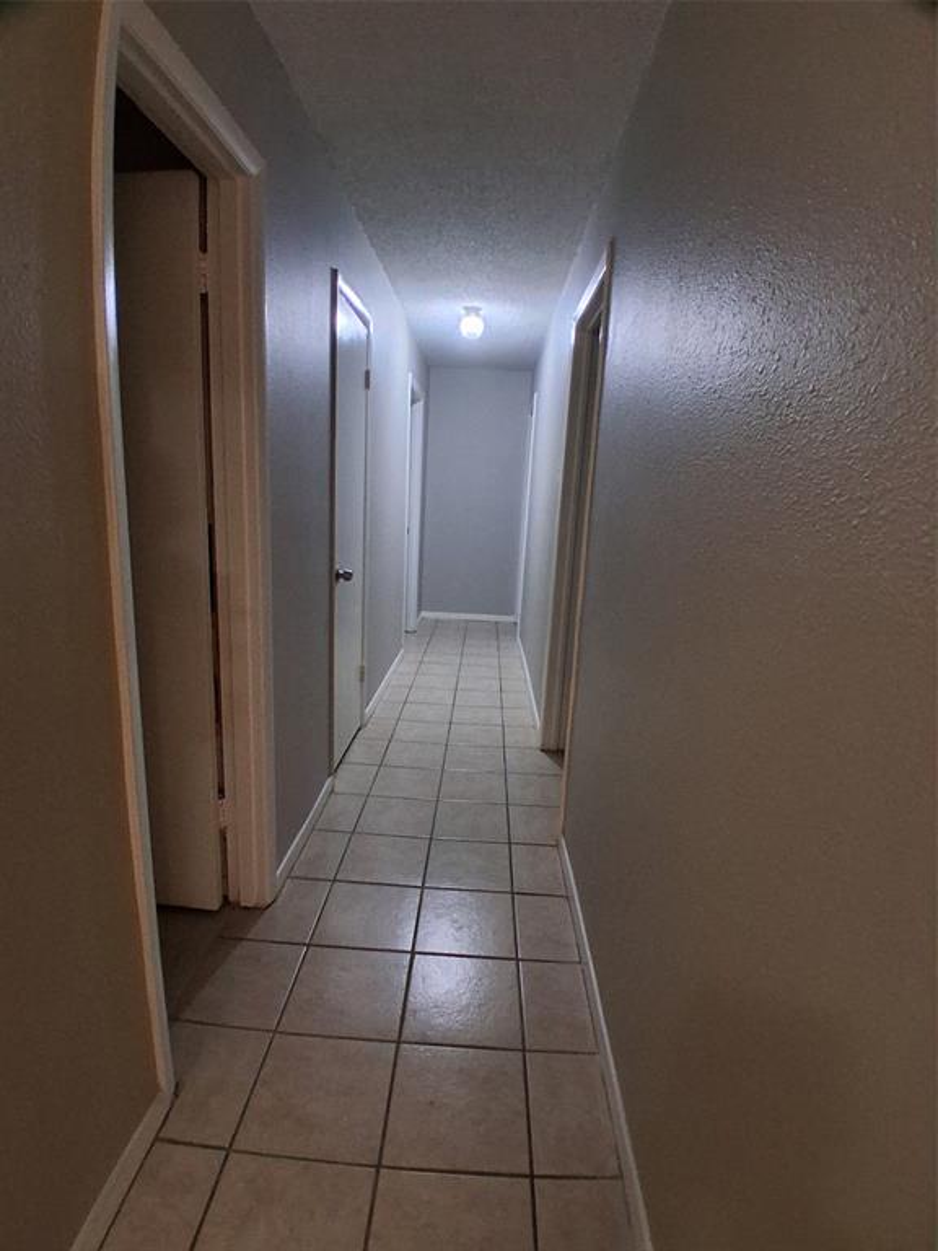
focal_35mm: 17
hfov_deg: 74.7
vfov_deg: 91.0
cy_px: 626
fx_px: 614
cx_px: 469
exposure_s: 1/40
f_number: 2.2
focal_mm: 1.4
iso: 400
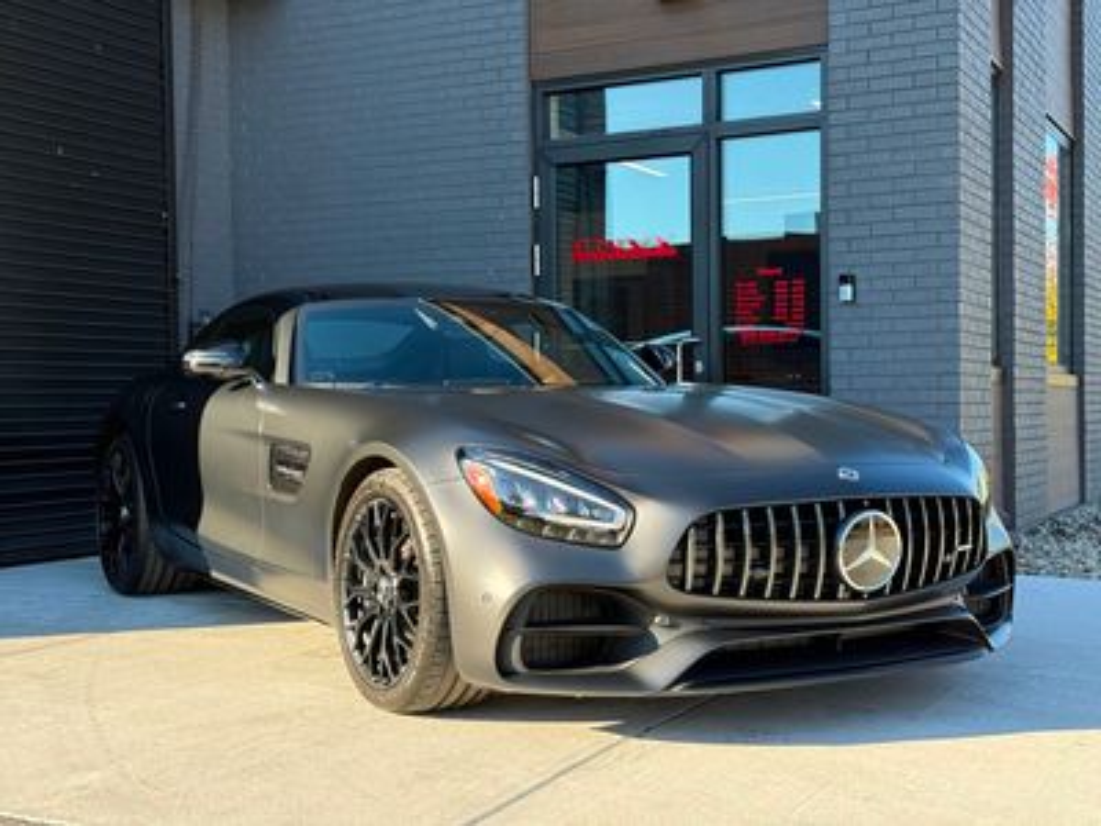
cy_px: 413
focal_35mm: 48
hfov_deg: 39.7
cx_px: 550
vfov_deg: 30.3
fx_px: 1527
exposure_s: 1/885
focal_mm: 6.76
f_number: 1.78
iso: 100
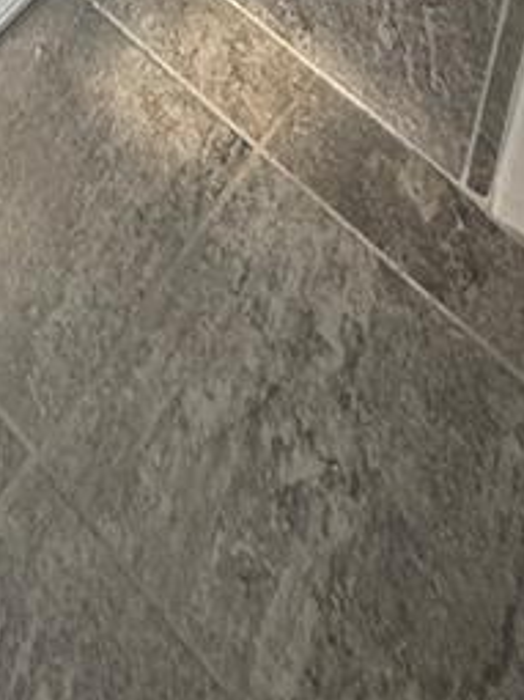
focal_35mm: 66
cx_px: -228
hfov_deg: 19.7
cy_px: -895
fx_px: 1333
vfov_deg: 16.2
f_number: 2.2
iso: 64
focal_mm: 2.22
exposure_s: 1/117
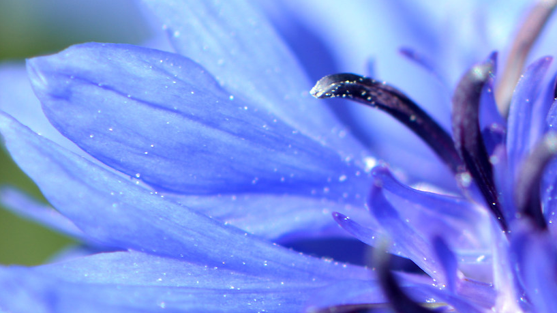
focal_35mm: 393
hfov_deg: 5.5
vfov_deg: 3.1
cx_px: 695
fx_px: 5796
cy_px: 146
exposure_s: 1/250
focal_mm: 85
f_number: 8
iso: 100
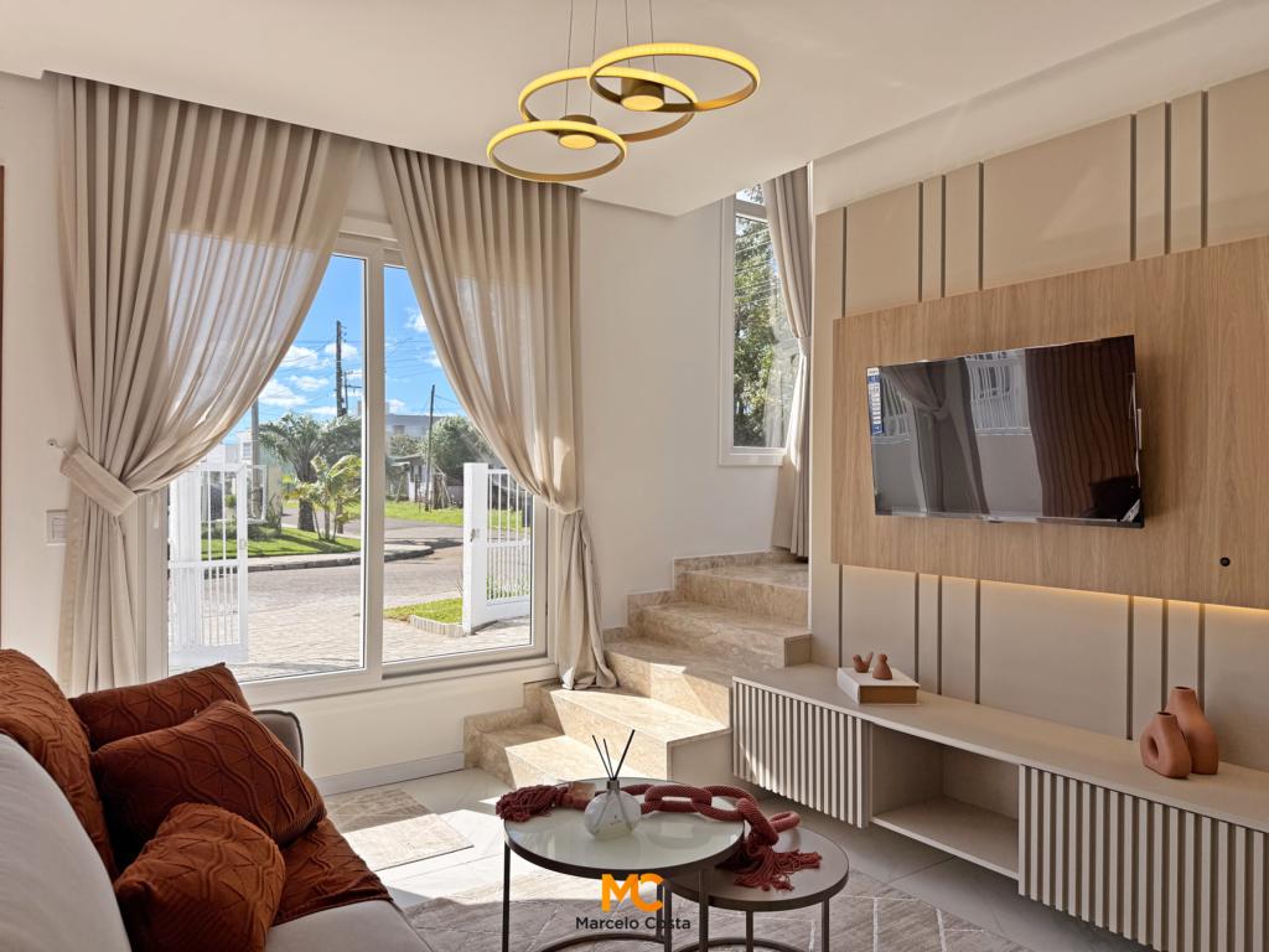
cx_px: 634
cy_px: 476
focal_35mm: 24
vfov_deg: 56.8
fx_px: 880
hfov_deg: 71.6
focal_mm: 6.76
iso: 80
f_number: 1.78
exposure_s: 1/2611
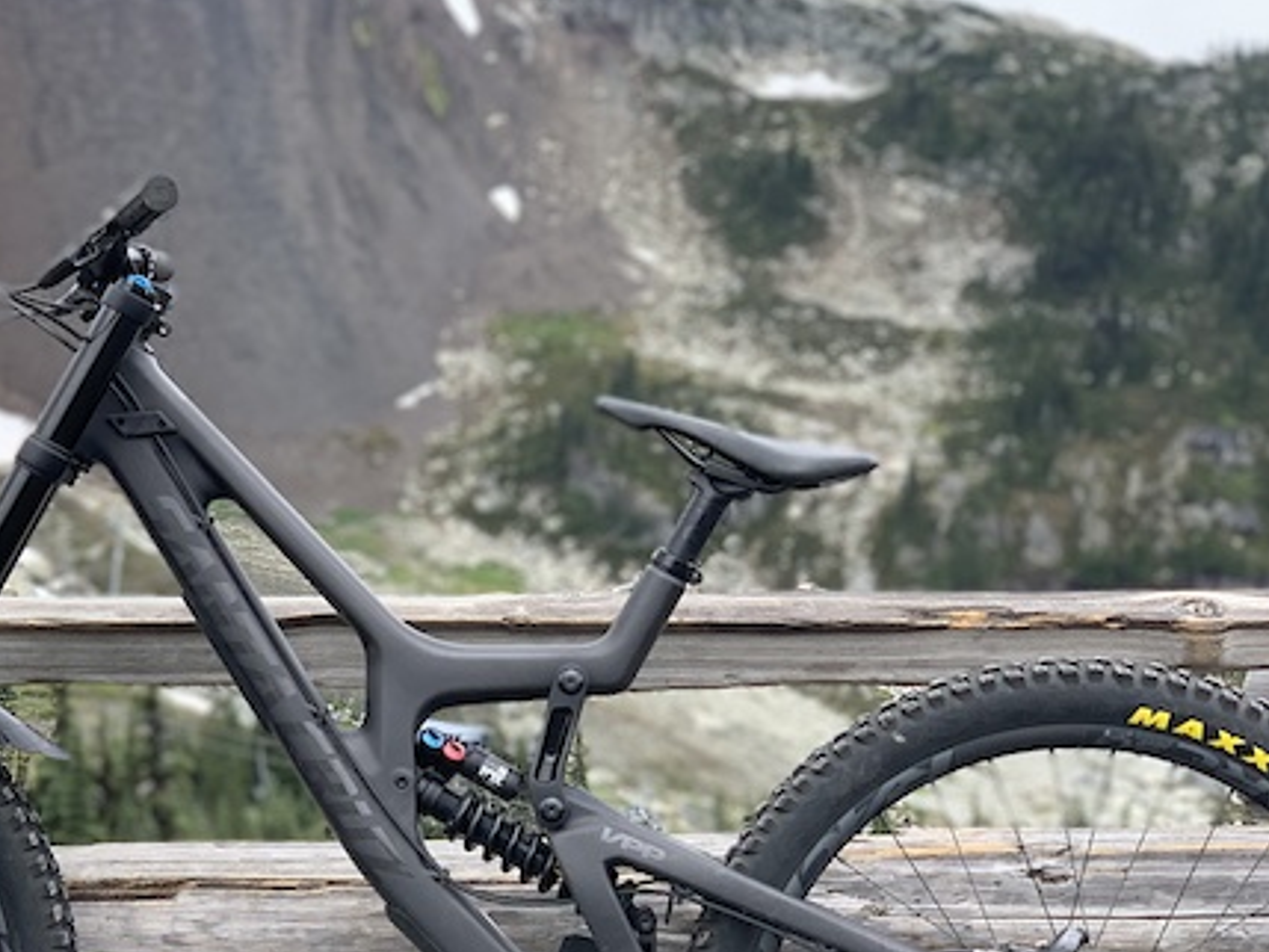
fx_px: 3557
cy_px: 819
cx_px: 370
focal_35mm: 97
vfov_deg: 15.1
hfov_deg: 20.1
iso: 16
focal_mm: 6
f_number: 2.4
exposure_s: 1/209
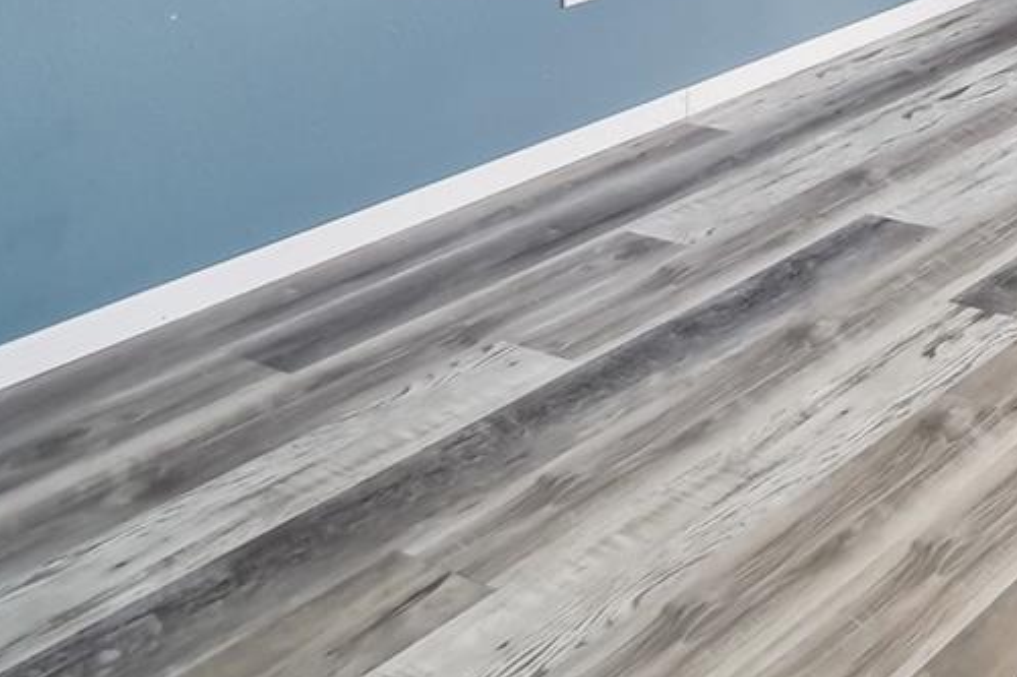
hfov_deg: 26.8
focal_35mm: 48
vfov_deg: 22.3
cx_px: 1580
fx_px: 1355
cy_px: -380
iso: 100
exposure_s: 1/6
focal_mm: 10
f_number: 7.1
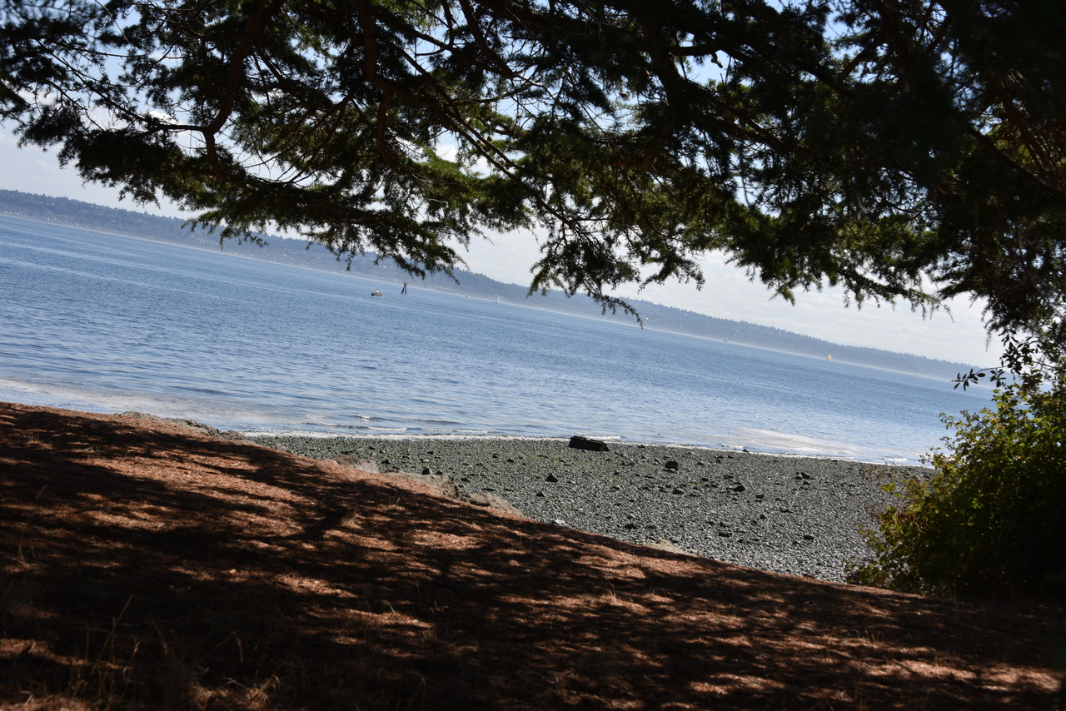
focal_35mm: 58
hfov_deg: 34.5
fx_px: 1718
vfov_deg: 23.4
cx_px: 533
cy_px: 356
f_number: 9
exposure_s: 1/320
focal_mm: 58
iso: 100
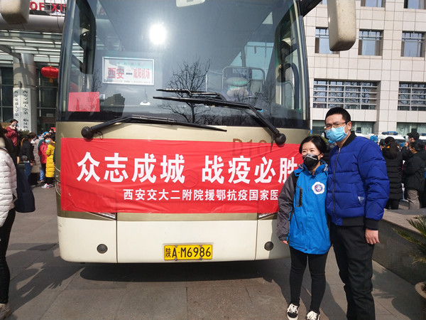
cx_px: 213
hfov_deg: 60.0
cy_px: 160
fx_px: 369
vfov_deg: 46.8
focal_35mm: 30
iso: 50
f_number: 1.8
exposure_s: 1/2741
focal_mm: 3.95
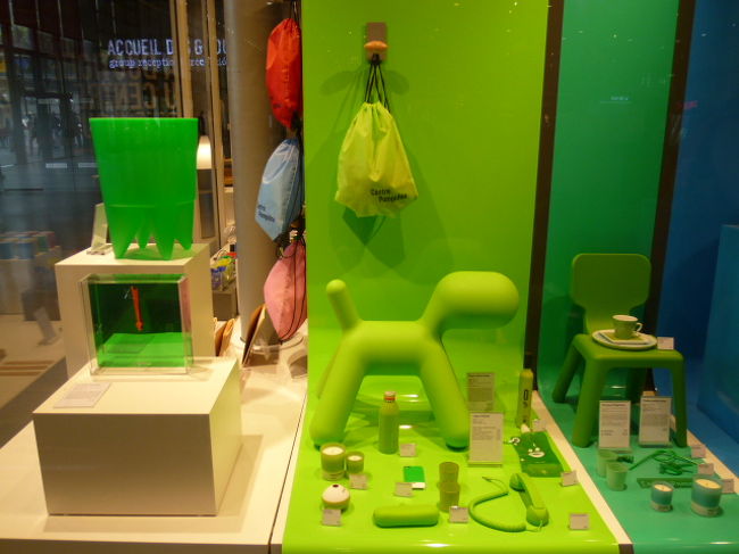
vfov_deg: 48.2
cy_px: 277
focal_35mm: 29
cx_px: 370
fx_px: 619
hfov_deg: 61.7
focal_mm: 5.1
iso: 80
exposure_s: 1/80
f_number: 2.4
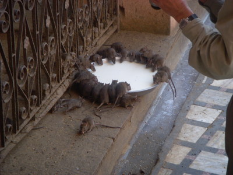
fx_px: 767
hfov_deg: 17.3
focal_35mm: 114
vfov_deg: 13.0
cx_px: 116
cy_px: 88
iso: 200
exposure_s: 1/100
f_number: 4.2
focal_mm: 18.9
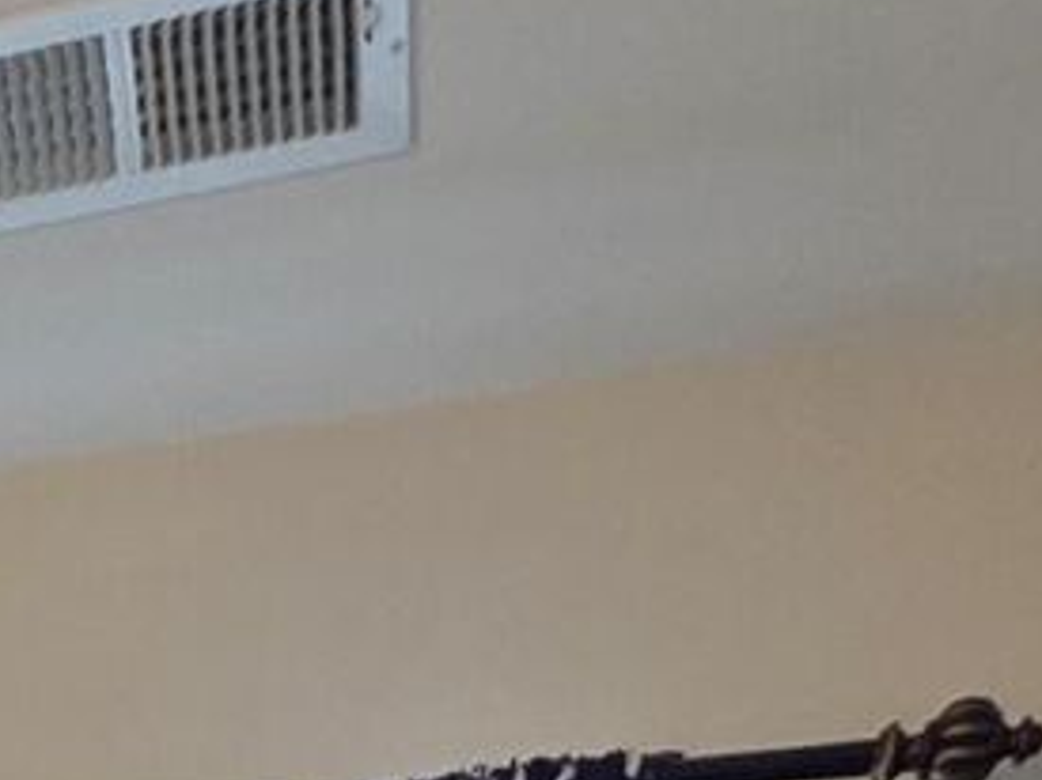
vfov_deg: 10.7
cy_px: 2257
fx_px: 3039
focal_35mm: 101
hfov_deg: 12.7
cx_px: -1734
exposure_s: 1/120
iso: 250
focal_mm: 2.2
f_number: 1.9
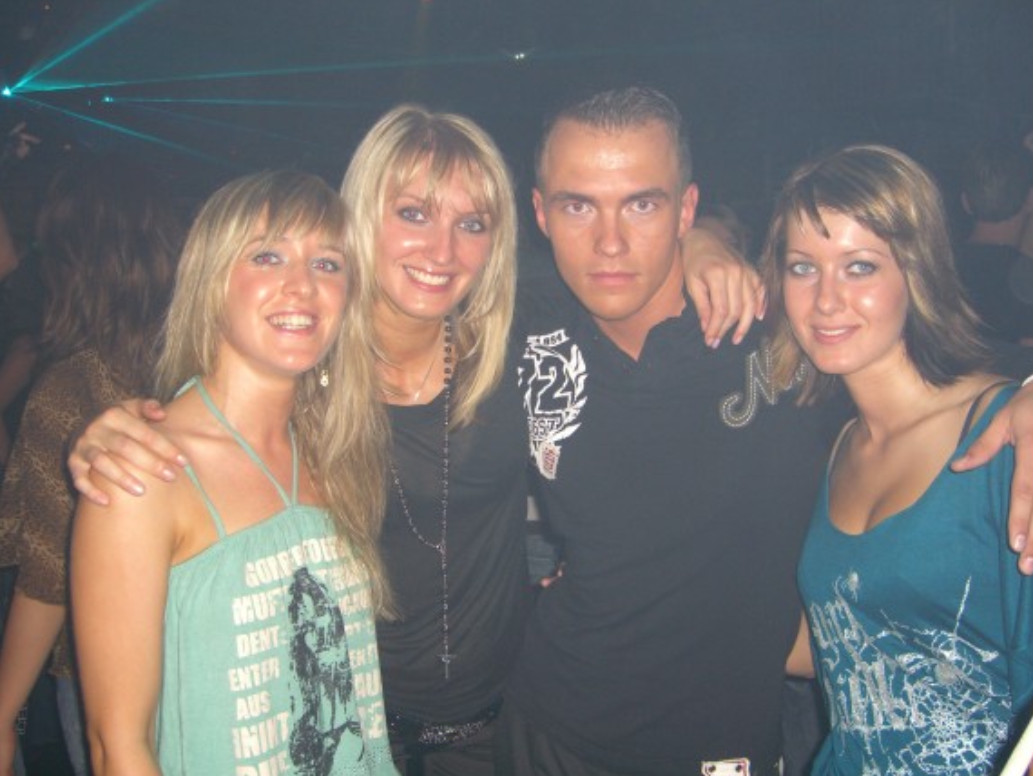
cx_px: 513
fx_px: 1194
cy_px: 404
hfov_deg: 46.8
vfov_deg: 36.0
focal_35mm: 40
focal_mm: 7.9
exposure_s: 1/60
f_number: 2.8
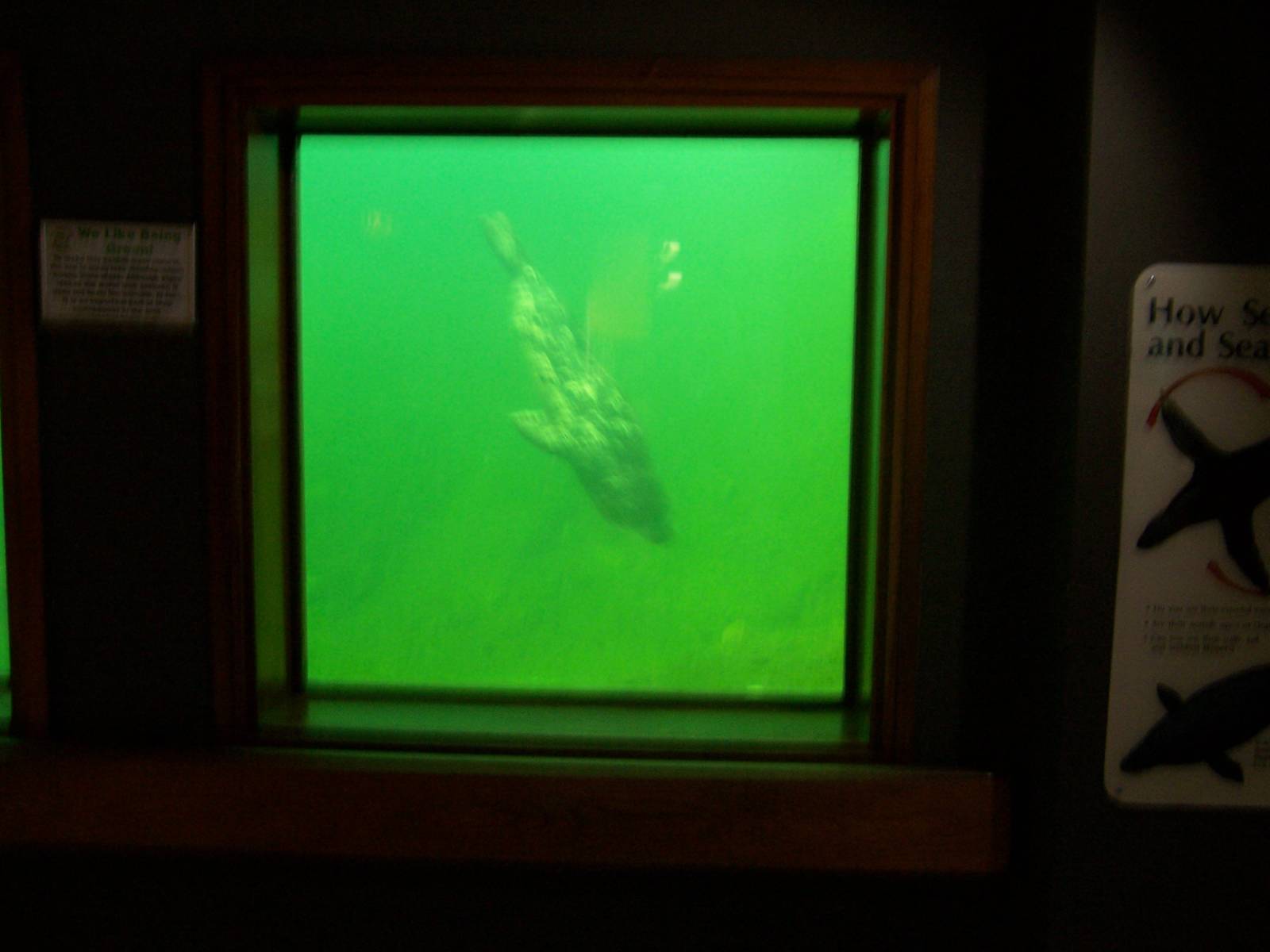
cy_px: 476
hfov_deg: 55.4
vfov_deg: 42.9
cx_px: 635
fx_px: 1211
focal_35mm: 33
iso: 140
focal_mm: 5.5
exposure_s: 1/10
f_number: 3.4
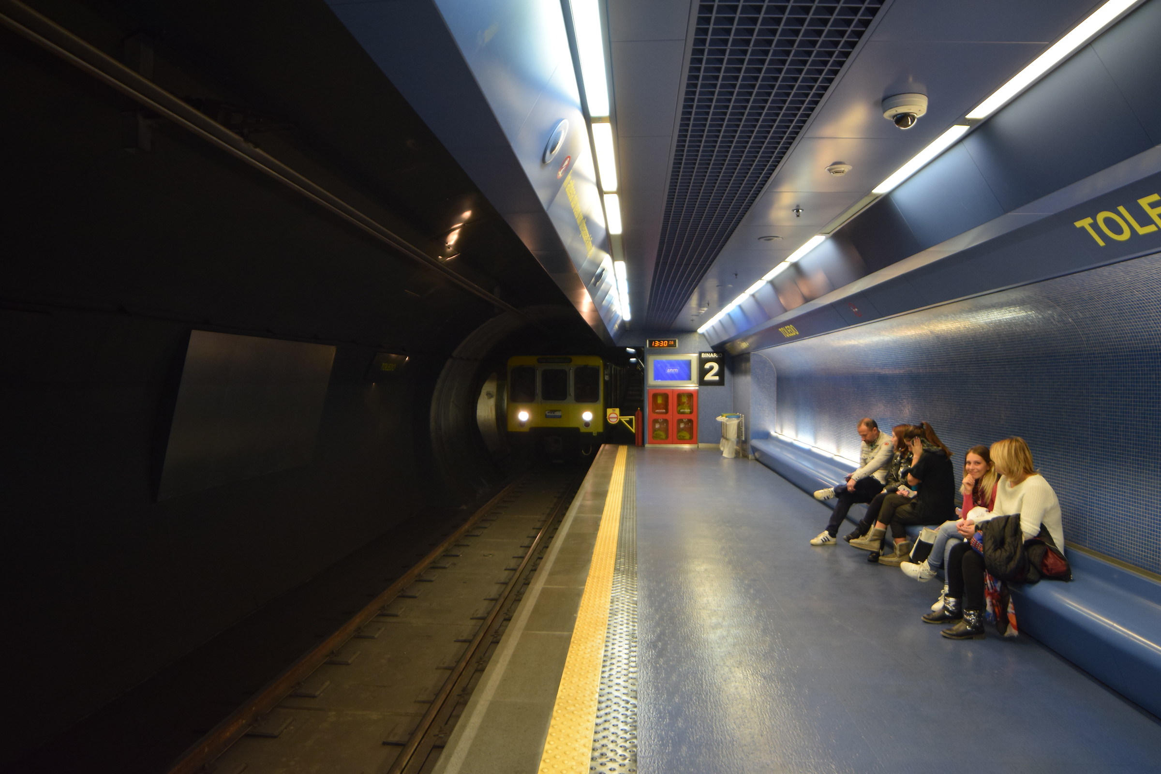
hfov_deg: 81.2
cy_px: 387
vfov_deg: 59.5
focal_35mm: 21
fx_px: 677
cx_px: 580
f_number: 3.2
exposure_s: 1/60
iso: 800
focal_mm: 14
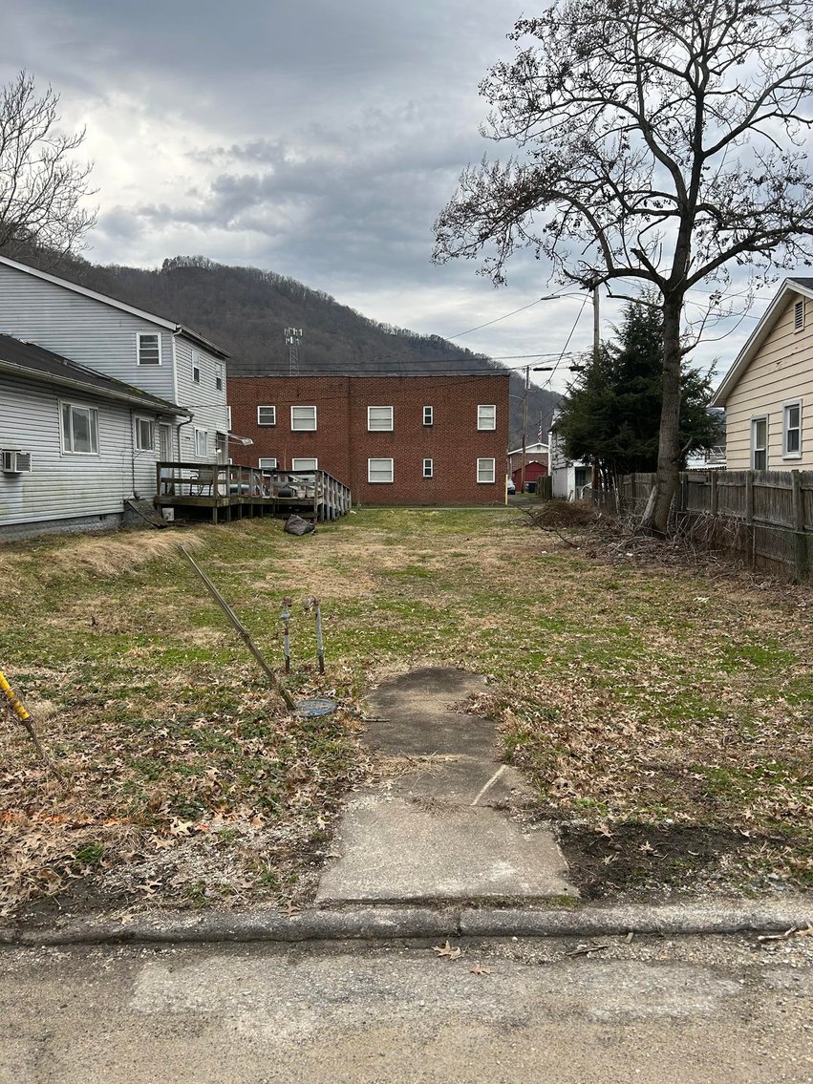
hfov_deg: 53.1
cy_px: 542
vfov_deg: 67.3
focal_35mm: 26
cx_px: 406
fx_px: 814
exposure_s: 1/827
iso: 50
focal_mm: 5.7
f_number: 1.5
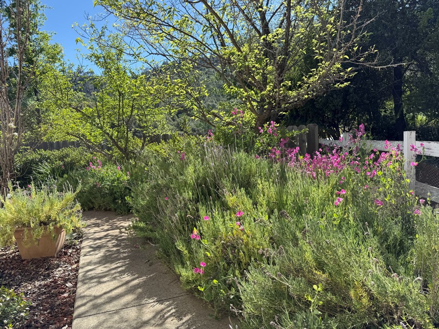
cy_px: 168
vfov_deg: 49.7
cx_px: 226
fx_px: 355
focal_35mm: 28
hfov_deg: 63.4
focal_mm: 6.76
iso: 80
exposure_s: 1/2232
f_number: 1.78
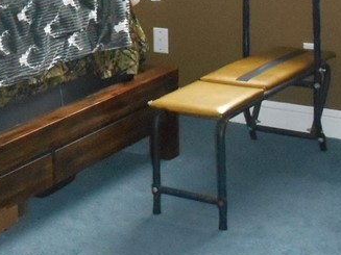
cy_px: -6
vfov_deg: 14.9
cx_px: -49
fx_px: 955
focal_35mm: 97
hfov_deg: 19.3
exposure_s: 1/25
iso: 800
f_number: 3.6
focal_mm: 5.5
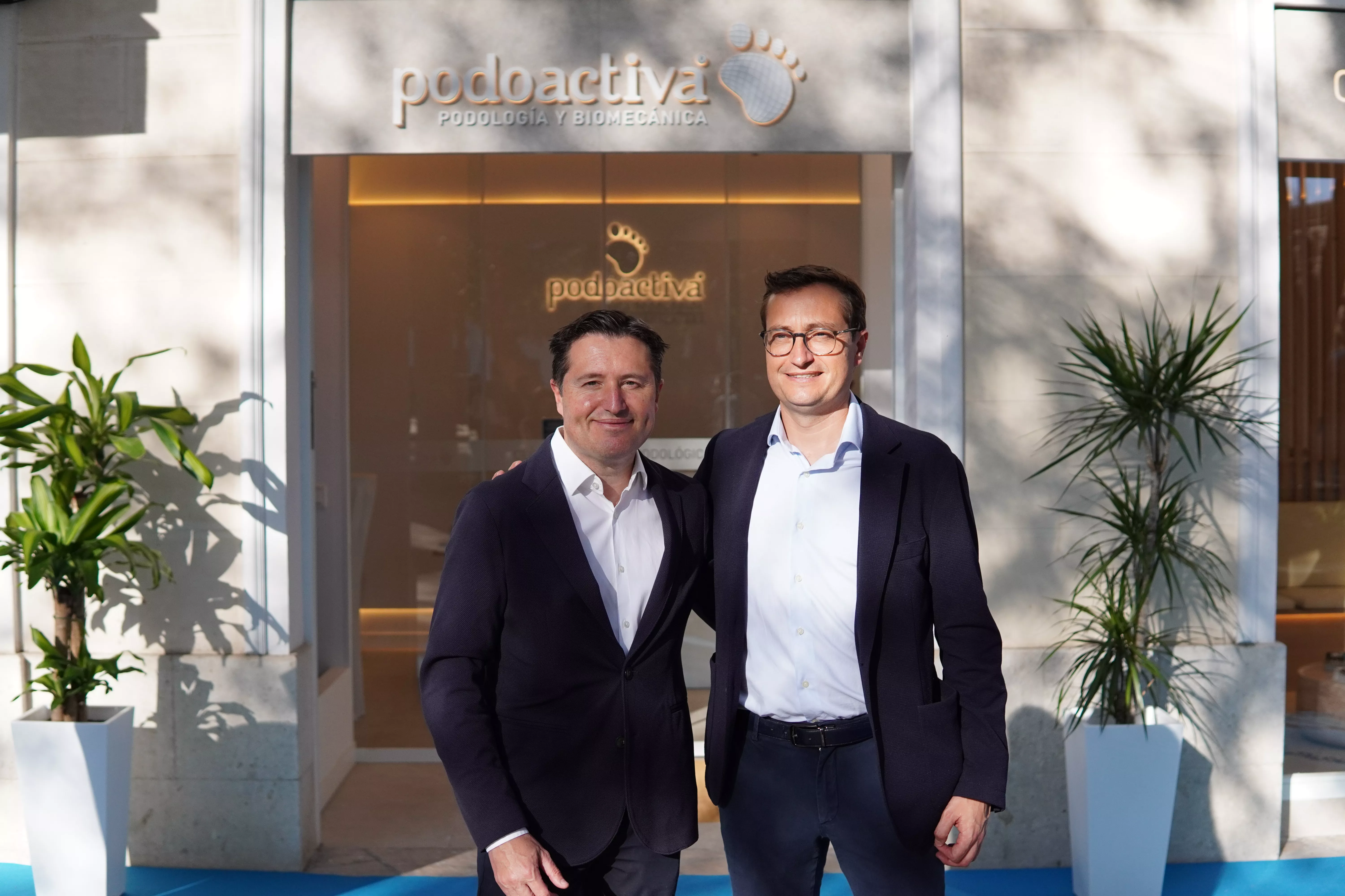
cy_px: 448
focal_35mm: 45
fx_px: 1681
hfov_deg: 43.6
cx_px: 672
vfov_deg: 29.9
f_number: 2.8
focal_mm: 30
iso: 640
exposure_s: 1/4000
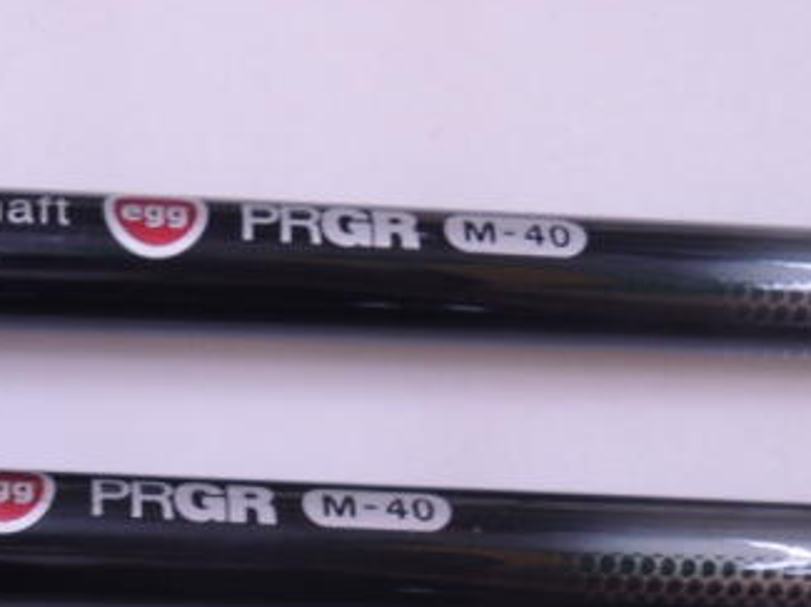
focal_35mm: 71
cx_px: -135
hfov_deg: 25.0
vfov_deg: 18.5
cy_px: 892
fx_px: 1662
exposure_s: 1/30
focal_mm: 4.3
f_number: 2.8
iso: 100
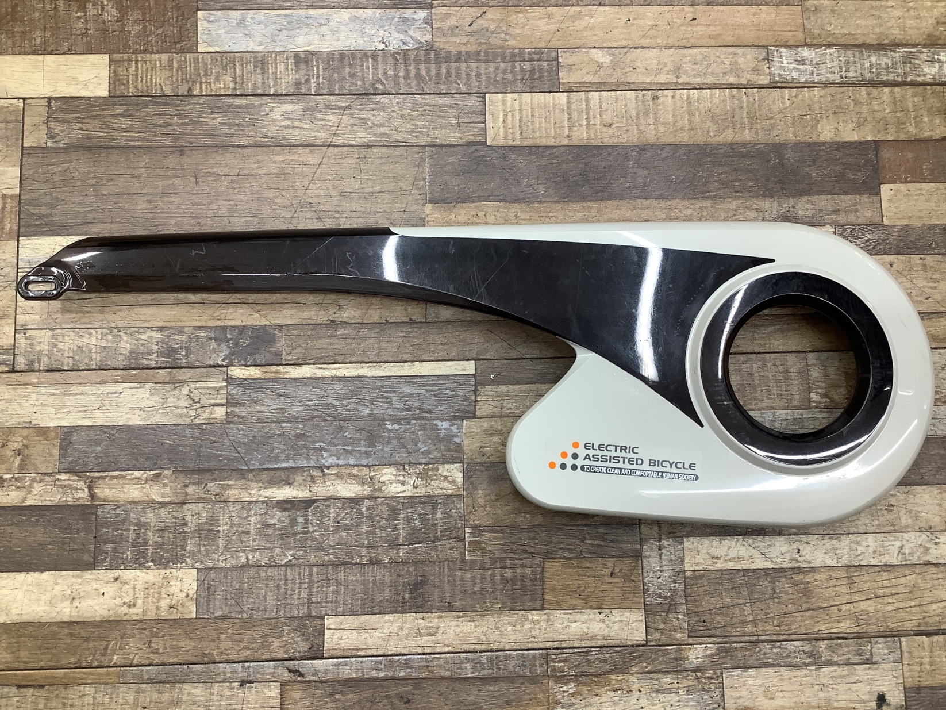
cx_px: 473
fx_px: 847
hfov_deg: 58.3
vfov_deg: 45.5
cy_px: 355
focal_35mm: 31
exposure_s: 1/50
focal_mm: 3.3
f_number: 2.4
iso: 64
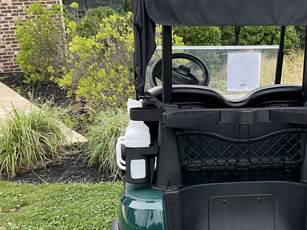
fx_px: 665
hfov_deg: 25.2
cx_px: 273
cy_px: 124
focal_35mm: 75
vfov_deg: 19.6
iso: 16
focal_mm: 3
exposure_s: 1/197
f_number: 1.8
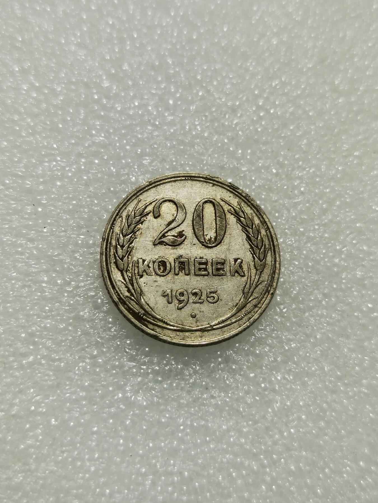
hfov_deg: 26.1
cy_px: 252
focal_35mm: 56
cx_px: 189
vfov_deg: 34.3
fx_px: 815
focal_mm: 6.67
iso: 64
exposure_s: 1/100
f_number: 1.9
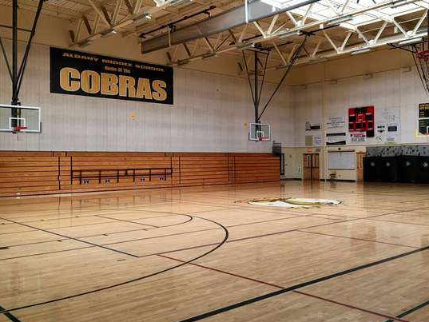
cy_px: 156
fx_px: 446
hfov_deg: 50.9
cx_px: 265
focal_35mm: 36
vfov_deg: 39.7
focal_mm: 4.15
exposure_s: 1/15
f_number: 2.2
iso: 25
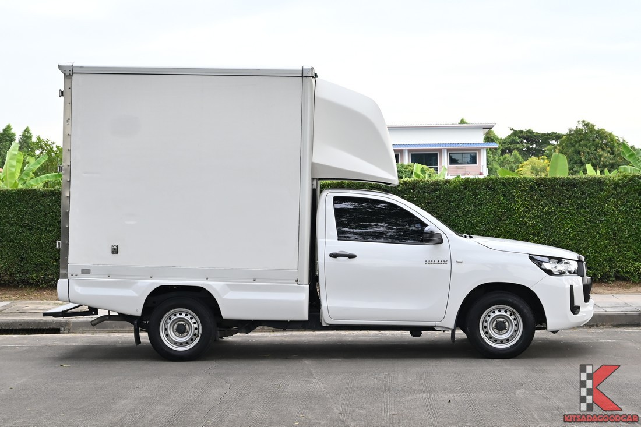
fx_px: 1032
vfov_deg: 23.4
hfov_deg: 34.5
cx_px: 320
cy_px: 214
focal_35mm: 58
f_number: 5.6
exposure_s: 1/750
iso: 560
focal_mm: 39
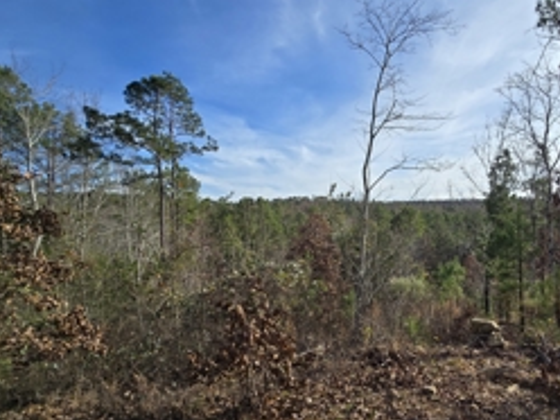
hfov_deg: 76.3
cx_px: 377
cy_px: 228
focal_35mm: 21
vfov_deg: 63.3
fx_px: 340
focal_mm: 2.2
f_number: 2.2
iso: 50
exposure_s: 1/1571
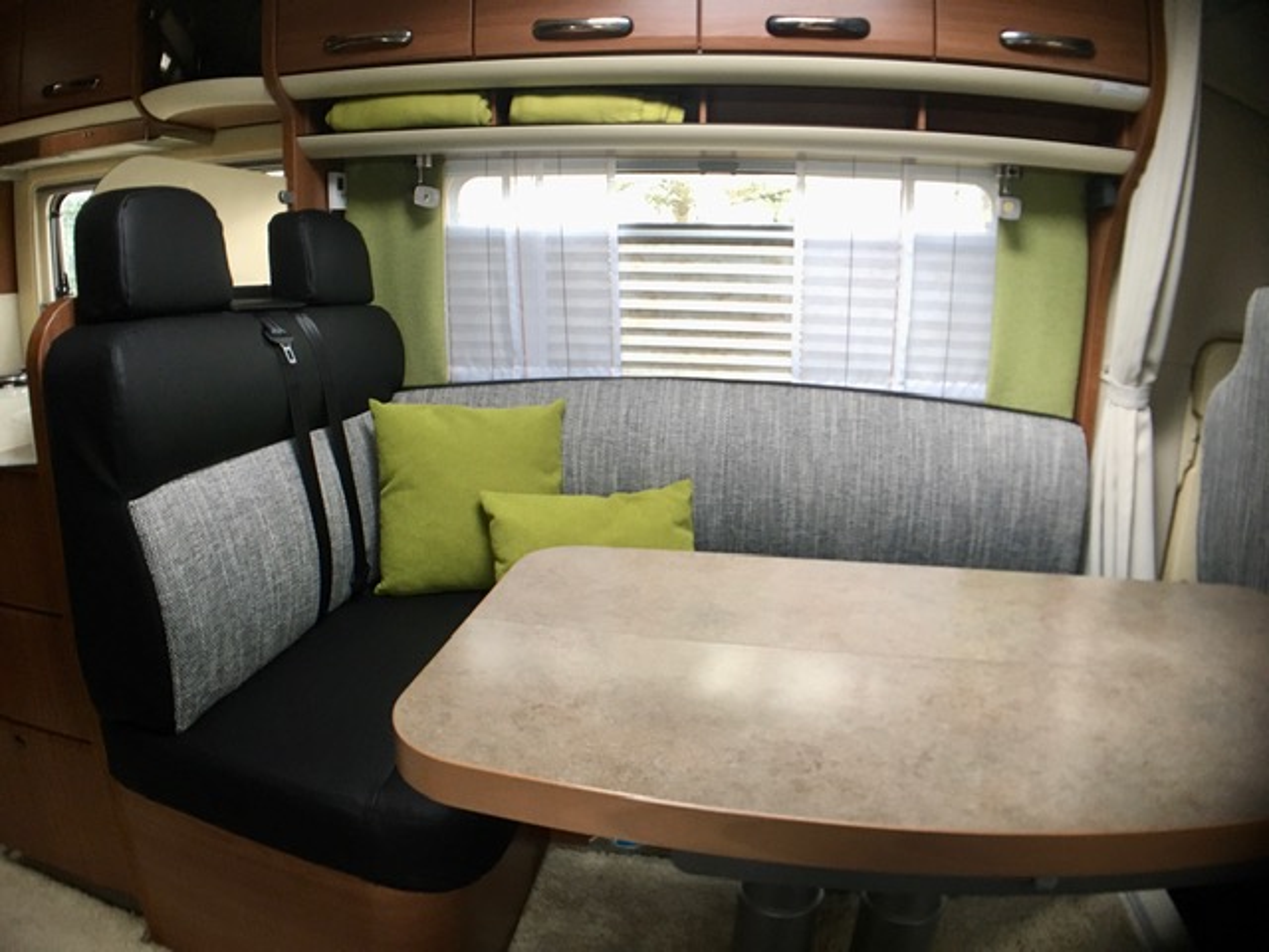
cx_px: 634
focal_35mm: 29
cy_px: 476
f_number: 2.2
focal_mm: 4.15
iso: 160
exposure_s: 1/33
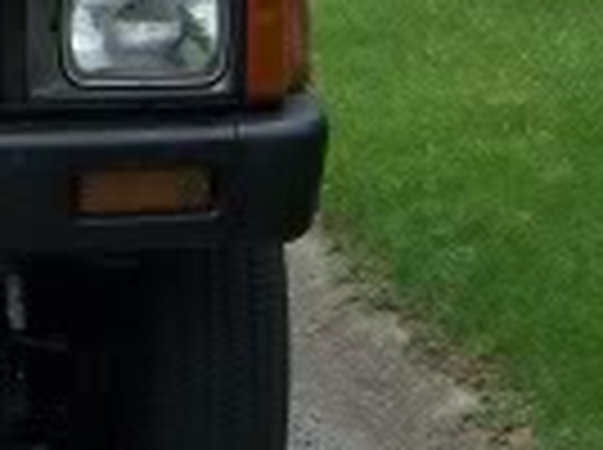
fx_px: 3078
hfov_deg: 10.7
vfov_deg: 8.3
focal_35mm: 177
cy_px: 68
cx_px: -328
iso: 64
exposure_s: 1/500
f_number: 2.8
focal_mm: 7.8
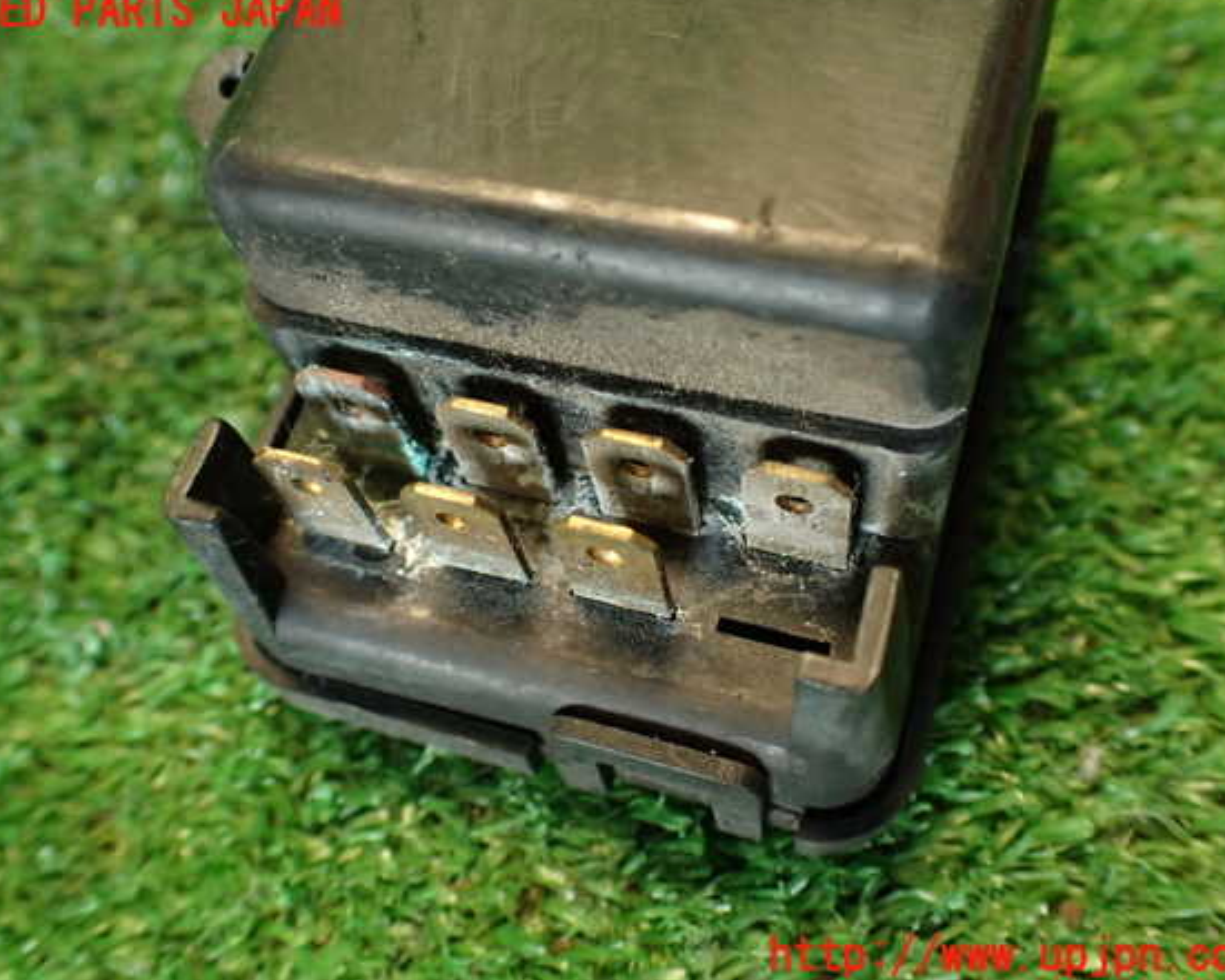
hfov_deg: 52.8
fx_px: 1233
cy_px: 484
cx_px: 605
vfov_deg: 43.4
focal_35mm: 34
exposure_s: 1/30
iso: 400
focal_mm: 5.79
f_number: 2.4
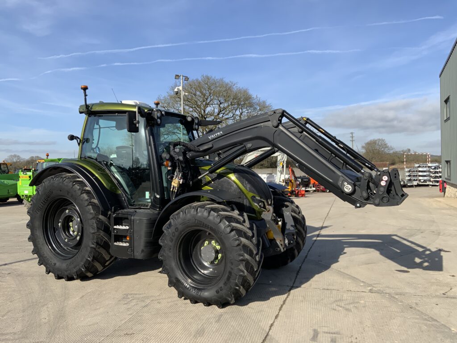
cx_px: 228
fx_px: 383
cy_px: 172
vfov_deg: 48.2
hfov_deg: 61.7
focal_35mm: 29
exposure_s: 1/1786
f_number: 1.8
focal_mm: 3
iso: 16
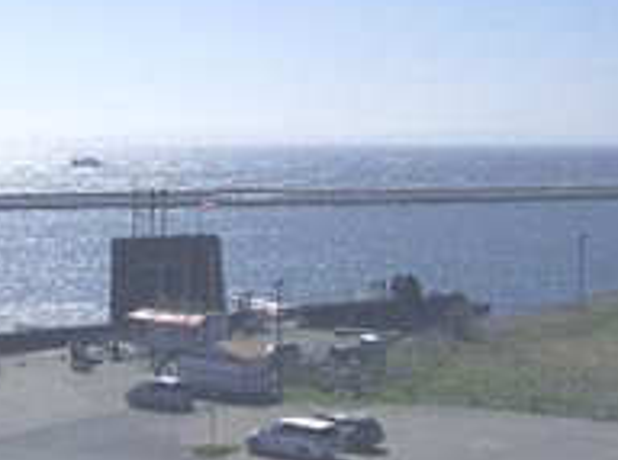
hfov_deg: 25.3
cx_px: 68
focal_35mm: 75
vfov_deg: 19.5
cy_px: 256
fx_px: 1336
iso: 64
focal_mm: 6.3
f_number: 5.6
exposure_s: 1/1000
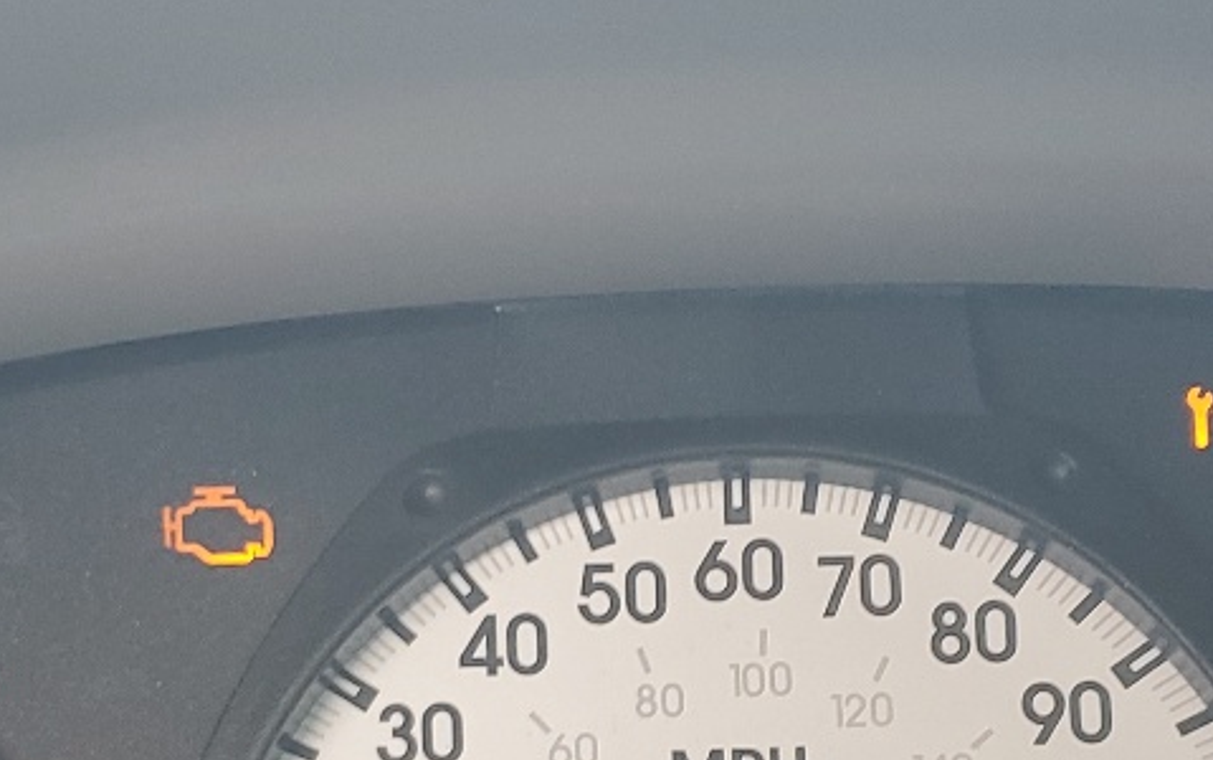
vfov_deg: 14.0
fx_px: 3043
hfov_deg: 22.5
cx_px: 679
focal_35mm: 92
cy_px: 803
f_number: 1.5
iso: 57
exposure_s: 1/60.2
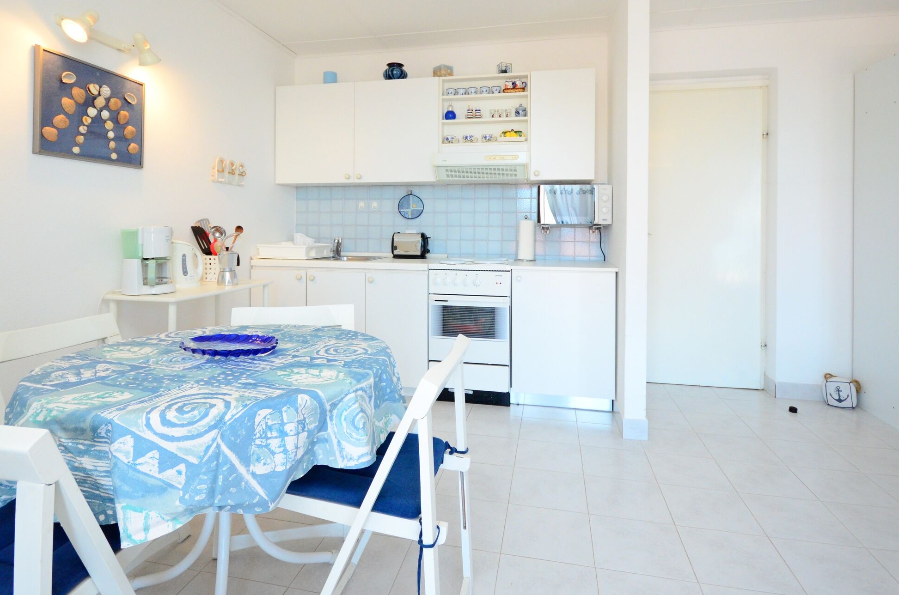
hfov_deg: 87.0
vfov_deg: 63.4
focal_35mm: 19
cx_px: 437
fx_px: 473
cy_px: 224
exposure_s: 1/160
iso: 1600
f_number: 6.3
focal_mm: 10
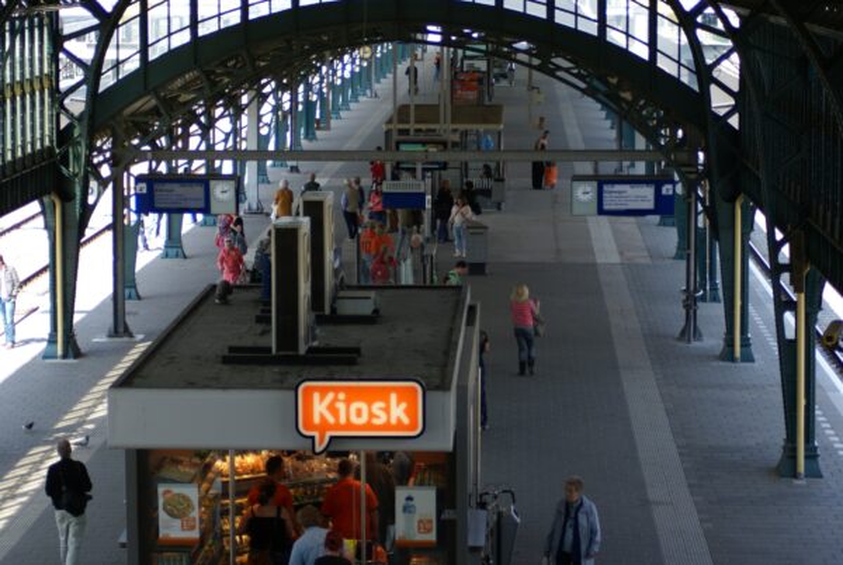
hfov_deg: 19.4
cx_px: 422
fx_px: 2462
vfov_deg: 13.1
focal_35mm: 105
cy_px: 282
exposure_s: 1/125
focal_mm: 70
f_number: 4
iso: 100
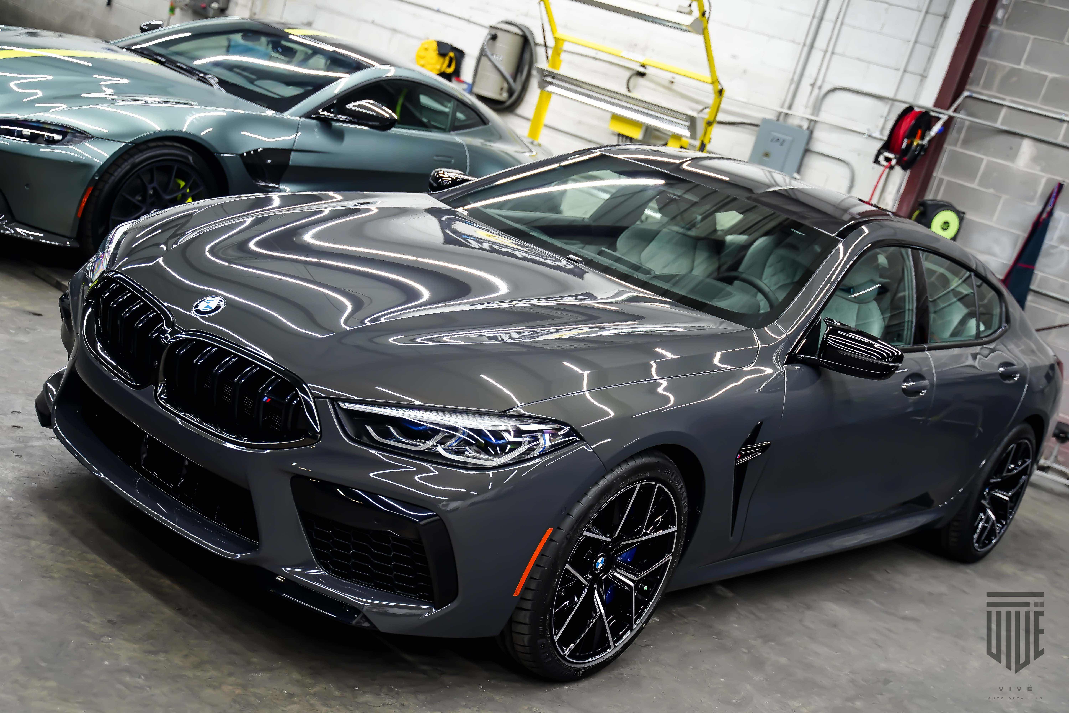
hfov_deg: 44.5
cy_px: 356
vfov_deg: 30.5
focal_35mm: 44
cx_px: 534
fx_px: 1306
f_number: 2.8
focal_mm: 44
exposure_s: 1/40
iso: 640
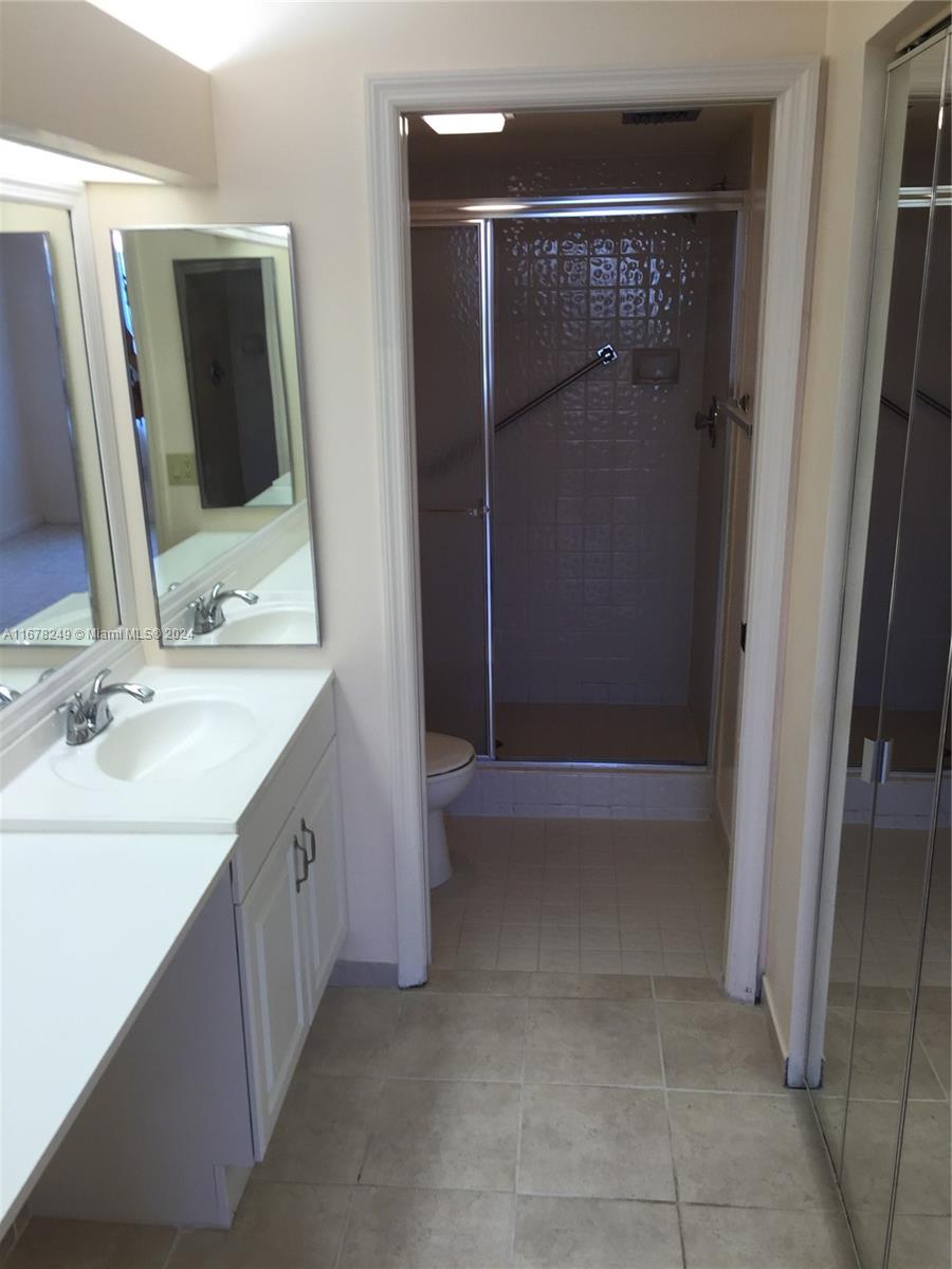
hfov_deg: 48.2
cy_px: 634
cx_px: 476
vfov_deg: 61.7
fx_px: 1063
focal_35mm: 29
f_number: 2.2
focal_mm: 4.15
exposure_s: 1/60
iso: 40
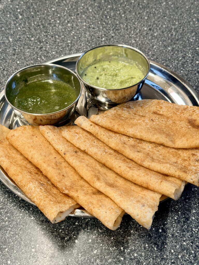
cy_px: 132
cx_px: 100
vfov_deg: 39.7
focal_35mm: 48
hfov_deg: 30.3
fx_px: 368
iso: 64
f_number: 1.78
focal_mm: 6.76
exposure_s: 1/50
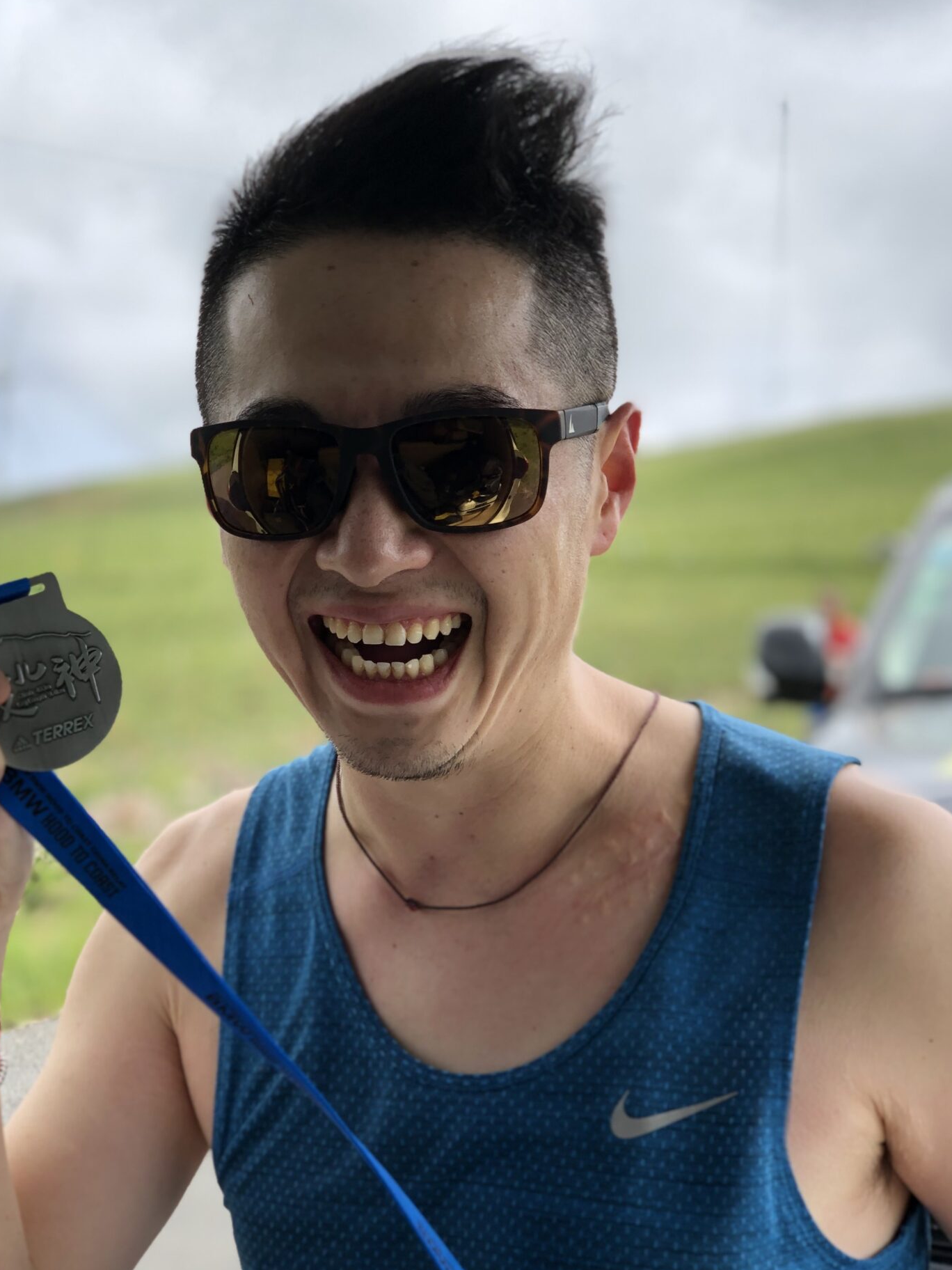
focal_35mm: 73
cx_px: 316
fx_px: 2677
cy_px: 715
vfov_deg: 26.7
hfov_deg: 20.1
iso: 16
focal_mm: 6
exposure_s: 1/242
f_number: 2.4
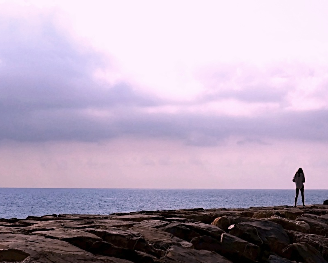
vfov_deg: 17.9
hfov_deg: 21.5
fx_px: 835
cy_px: 160
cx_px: 321
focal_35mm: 86
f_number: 6.3
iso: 125
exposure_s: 1/1600
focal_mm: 16.9
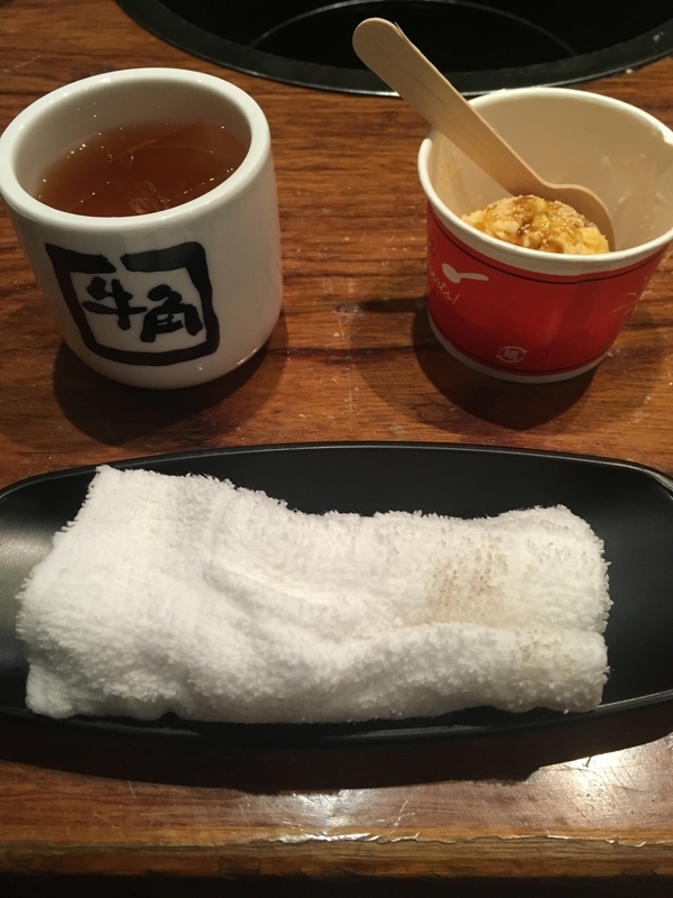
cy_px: 449
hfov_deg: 48.2
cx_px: 336
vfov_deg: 61.7
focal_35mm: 29
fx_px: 752
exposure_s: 1/30
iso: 125
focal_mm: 4.15
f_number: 2.2
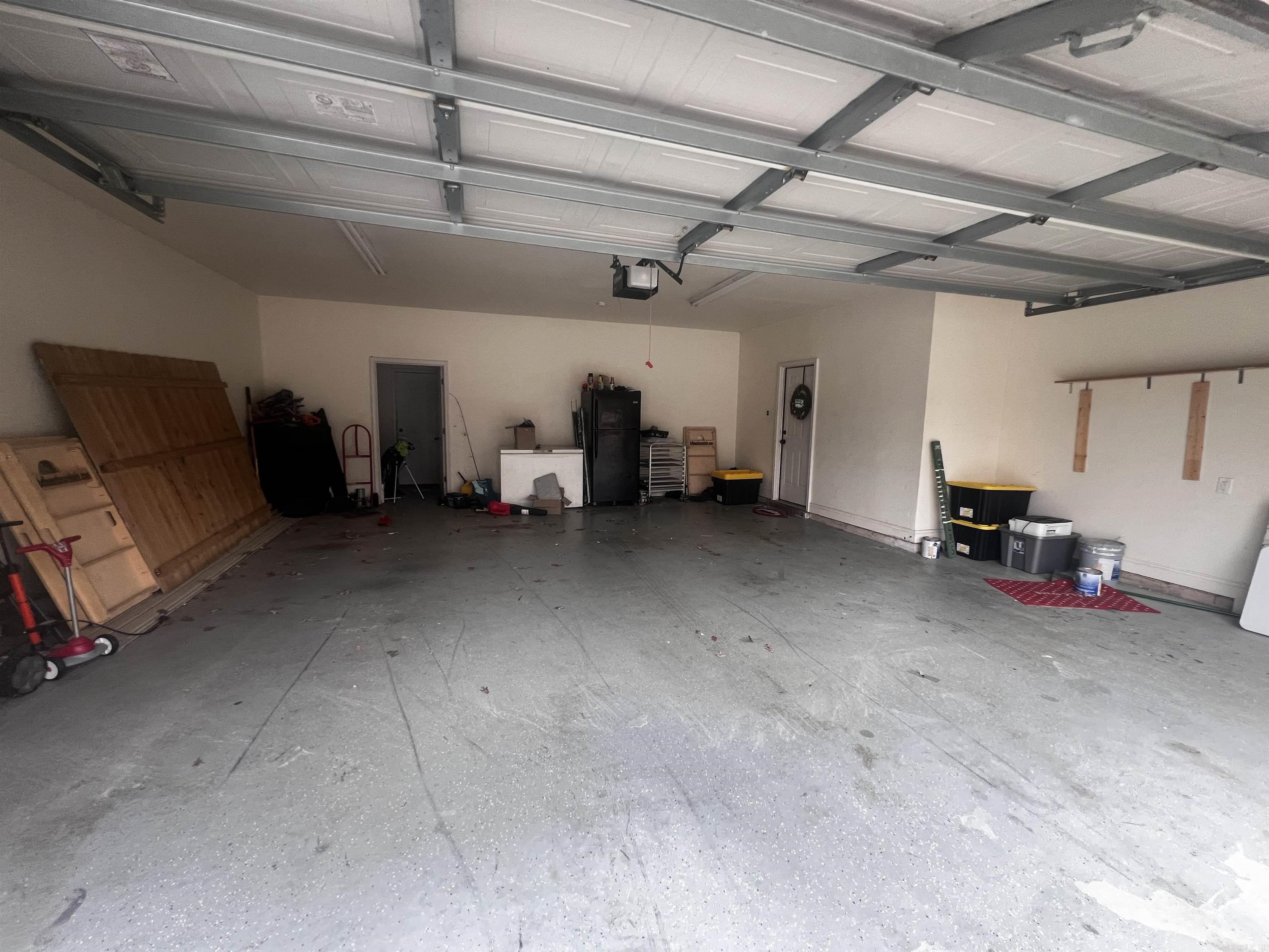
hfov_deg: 106.2
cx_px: 634
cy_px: 476
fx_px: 477
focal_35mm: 13
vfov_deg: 89.9
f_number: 1.8
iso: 125
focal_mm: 1.57
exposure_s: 1/99
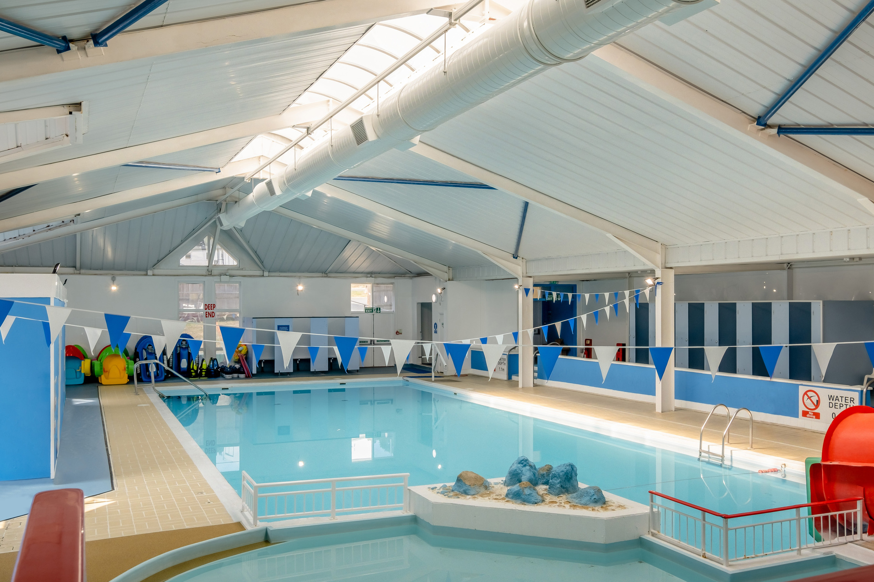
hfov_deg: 61.9
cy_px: 291
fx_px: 728
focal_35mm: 30
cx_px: 437
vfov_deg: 43.6
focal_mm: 20
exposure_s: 1/800
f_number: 8
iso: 640
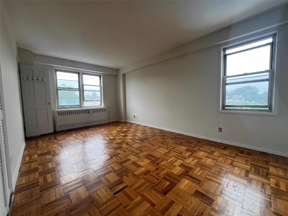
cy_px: 108
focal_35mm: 13
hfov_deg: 106.2
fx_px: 108
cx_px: 144
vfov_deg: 89.9
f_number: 1.8
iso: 100
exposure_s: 1/99
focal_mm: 1.57
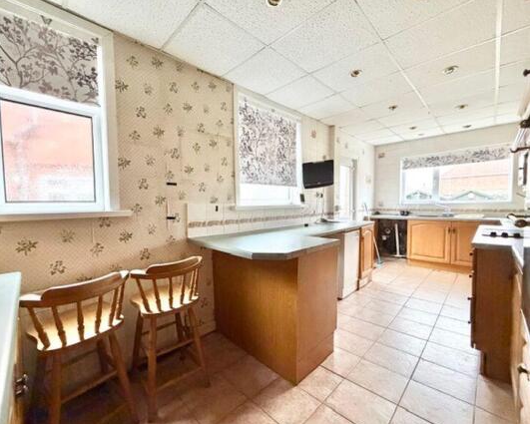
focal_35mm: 15
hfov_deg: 96.5
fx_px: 235
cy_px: 215
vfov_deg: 84.1
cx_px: 240
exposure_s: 1/60
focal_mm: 2.22
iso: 800
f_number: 2.2
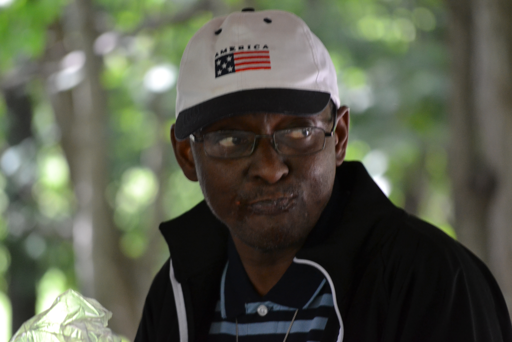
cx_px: 256
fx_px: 4266
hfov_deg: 6.9
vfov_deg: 4.6
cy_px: 171
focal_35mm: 300
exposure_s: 1/125
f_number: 5.6
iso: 1600
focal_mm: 200
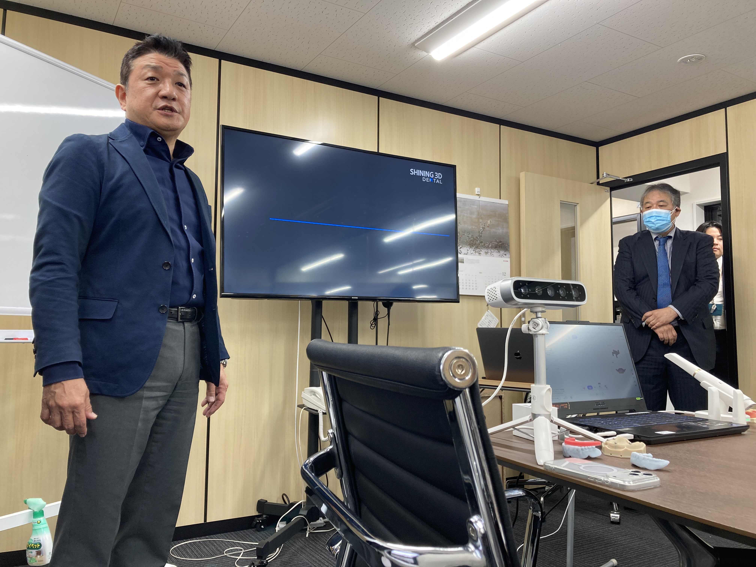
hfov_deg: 63.4
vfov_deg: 49.7
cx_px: 378
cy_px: 284
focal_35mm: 28
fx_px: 612
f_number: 1.8
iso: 50
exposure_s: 1/50
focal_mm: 3.99
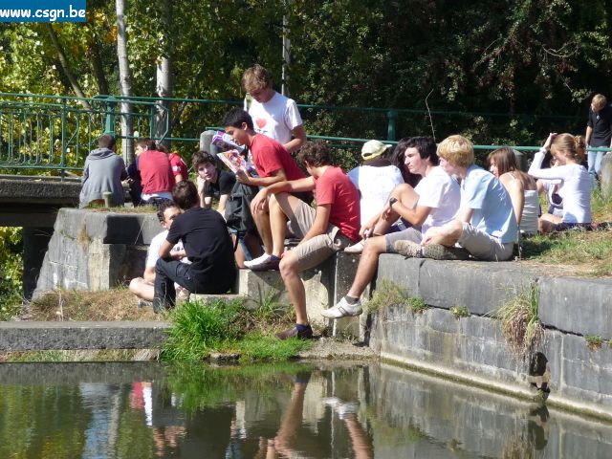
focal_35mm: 130
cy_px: 230
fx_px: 2298
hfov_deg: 15.2
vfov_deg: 11.4
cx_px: 306
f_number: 4.7
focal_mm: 16.3
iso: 100
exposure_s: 1/400
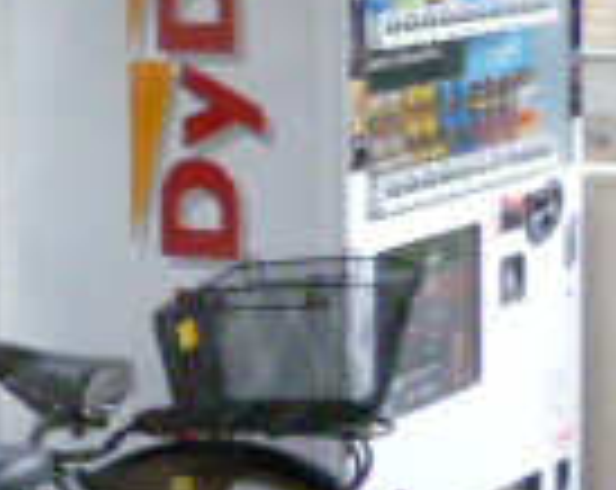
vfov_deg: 12.0
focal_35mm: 128
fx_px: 2329
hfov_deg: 13.5
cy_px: 189
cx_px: -486
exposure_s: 1/320
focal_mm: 5
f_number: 2.8
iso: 800
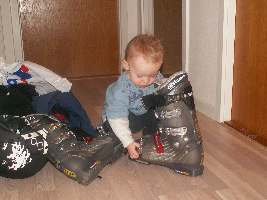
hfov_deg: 40.4
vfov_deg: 30.9
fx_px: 363
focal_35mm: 47
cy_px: 100
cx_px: 134
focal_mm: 7.75
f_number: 3.2
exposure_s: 1/40
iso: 160
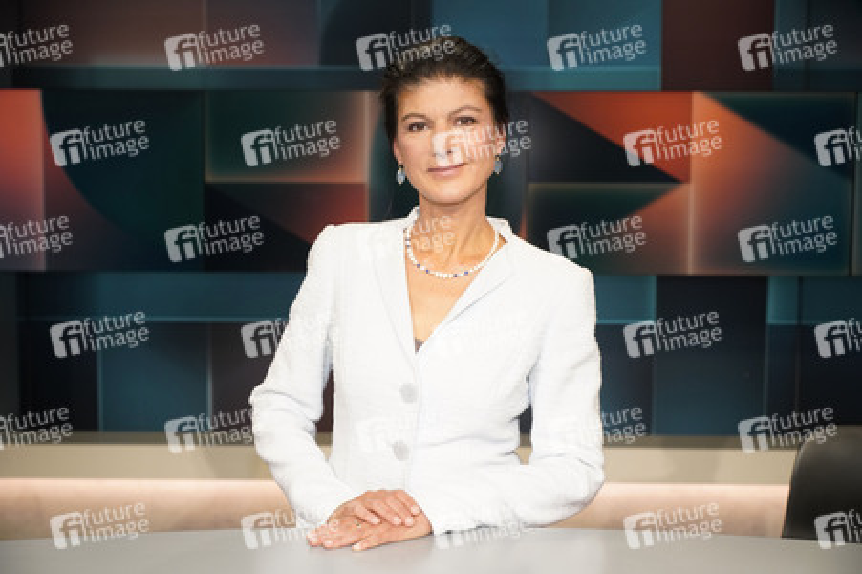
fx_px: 1196
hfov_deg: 39.6
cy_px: 287
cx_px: 431
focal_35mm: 50
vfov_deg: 27.0
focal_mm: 50
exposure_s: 1/160
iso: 2000
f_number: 5
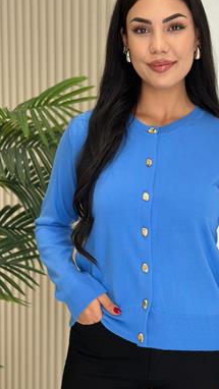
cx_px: 154
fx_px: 753
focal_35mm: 73
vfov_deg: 29.0
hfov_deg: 16.5
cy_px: 211
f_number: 1.78
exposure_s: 1/373
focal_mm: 6.86
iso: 80
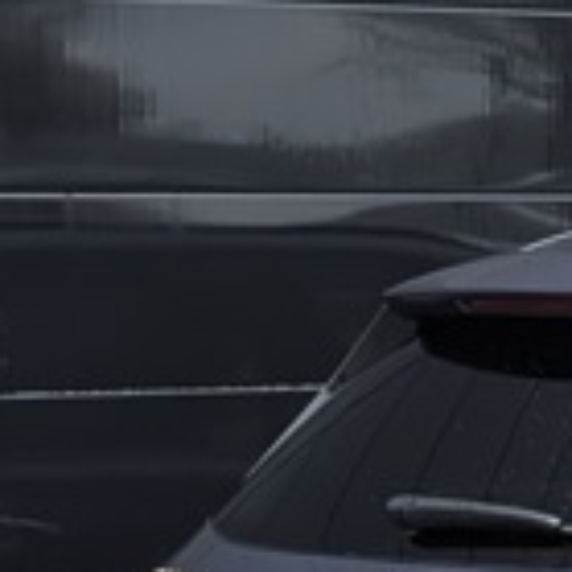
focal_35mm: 250
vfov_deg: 6.9
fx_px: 4674
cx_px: 1432
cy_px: 716
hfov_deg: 6.6
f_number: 1.68
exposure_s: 1/300
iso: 213
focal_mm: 6.9
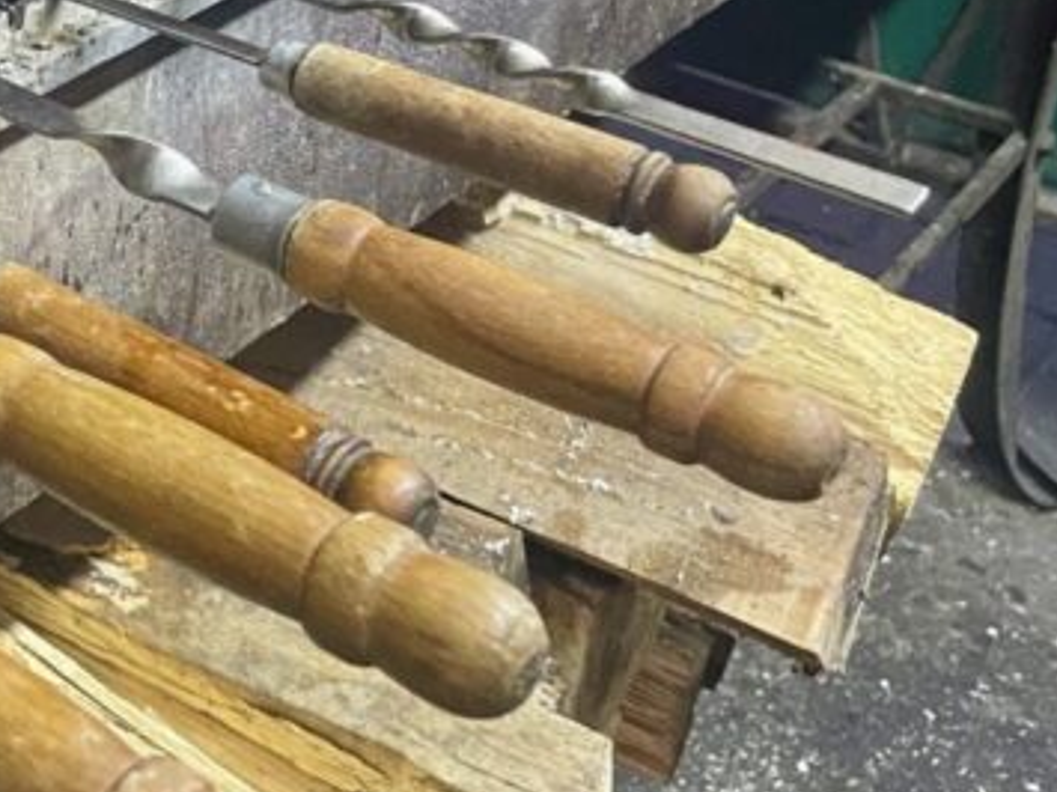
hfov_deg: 23.7
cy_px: 77
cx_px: -205
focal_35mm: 75
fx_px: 2289
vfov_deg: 19.3
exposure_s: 1/50
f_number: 1.6
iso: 250
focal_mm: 4.2
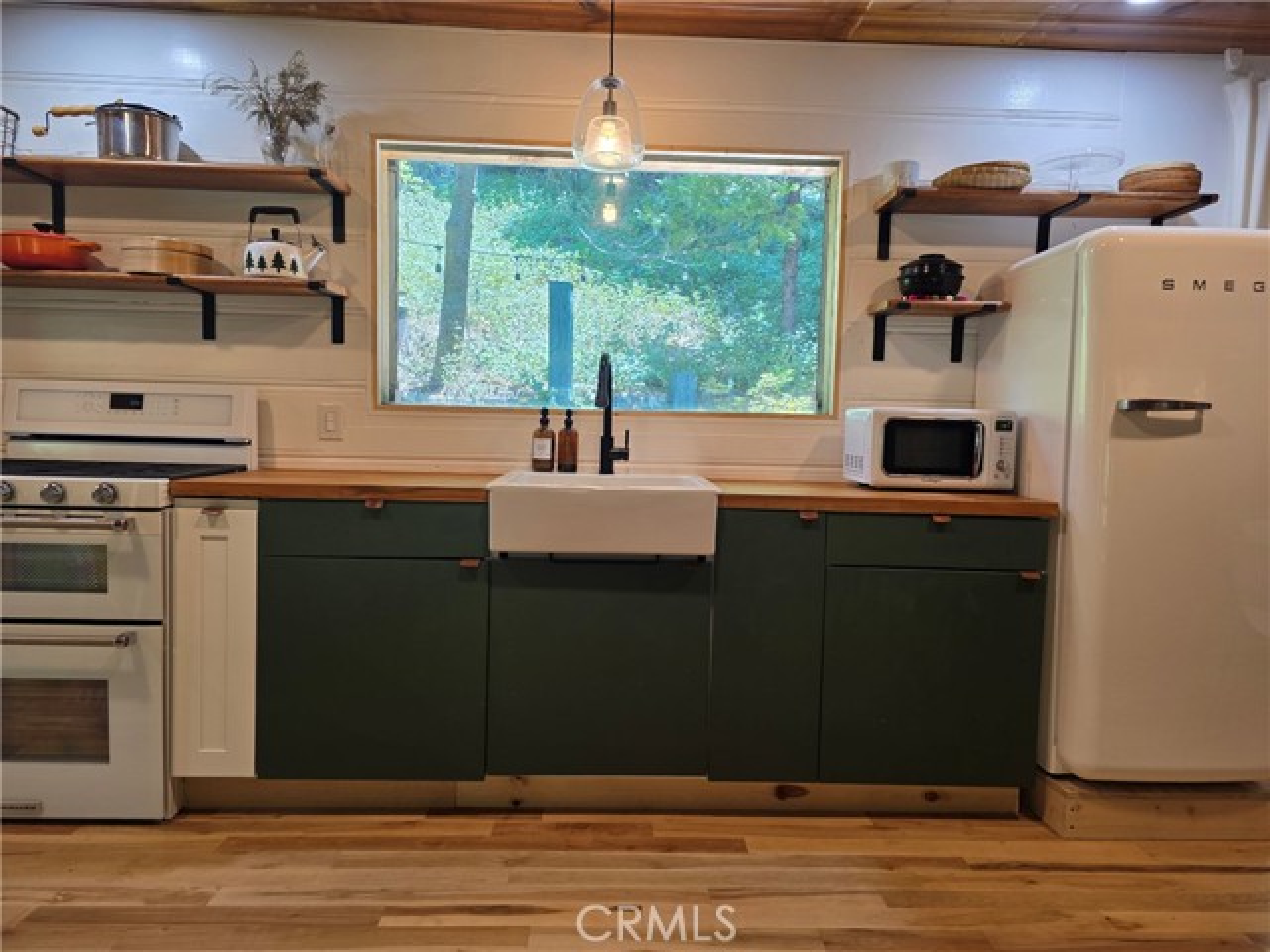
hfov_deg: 73.9
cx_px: 635
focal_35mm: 23
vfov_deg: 58.9
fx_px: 844
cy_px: 476
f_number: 1.7
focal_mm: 6.3
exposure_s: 1/120
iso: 100
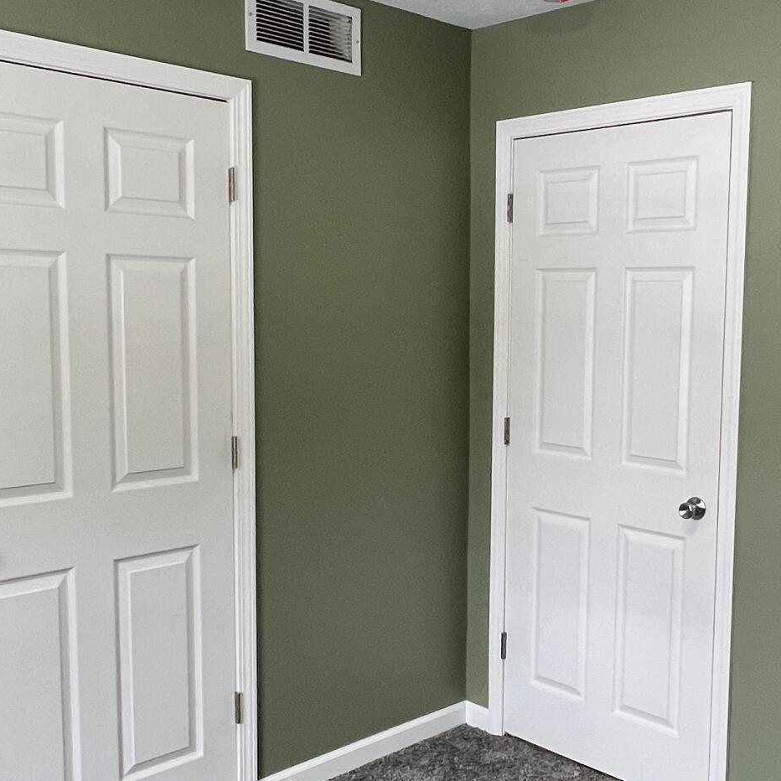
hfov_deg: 44.4
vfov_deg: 44.9
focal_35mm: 37
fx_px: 944
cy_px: 406
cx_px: 509
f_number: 1.8
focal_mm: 1.57
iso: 125
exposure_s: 1/120
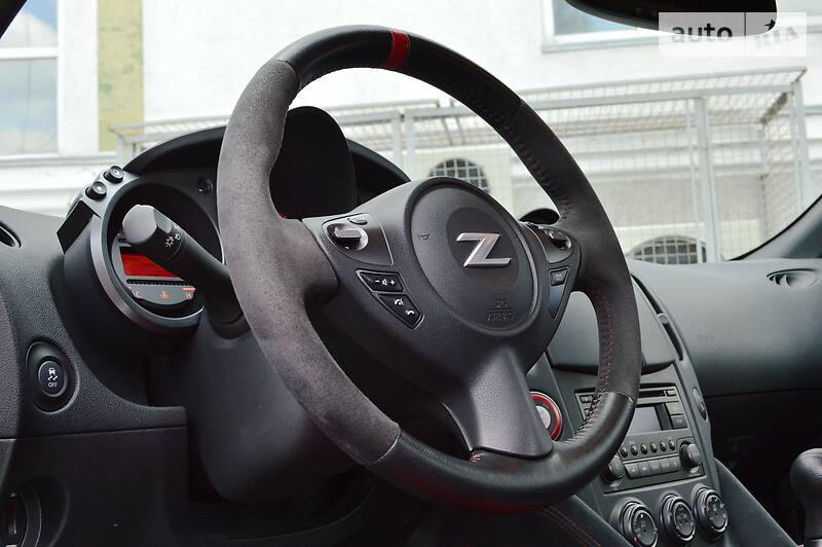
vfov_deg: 29.8
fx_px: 1027
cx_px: 411
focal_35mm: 45
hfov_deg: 43.6
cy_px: 274
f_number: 8
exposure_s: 1/60
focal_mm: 30
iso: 450
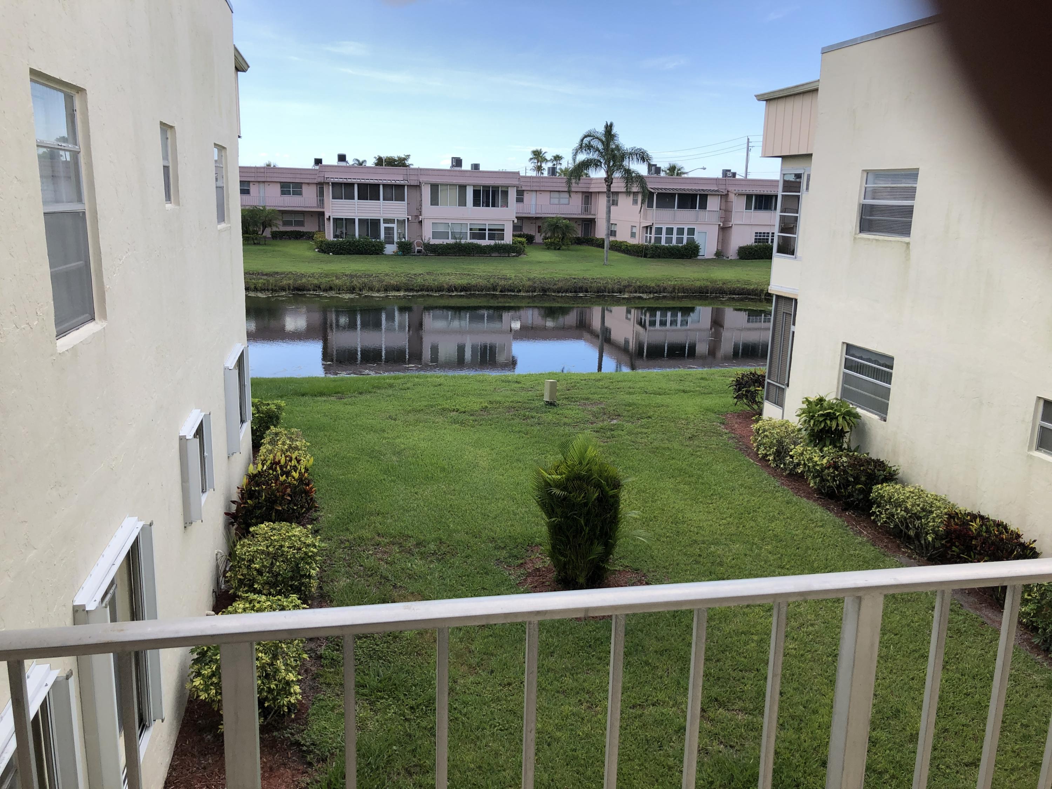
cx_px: 526
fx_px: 851
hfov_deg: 63.4
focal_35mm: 28
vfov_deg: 49.7
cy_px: 394
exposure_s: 1/867
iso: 20
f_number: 1.8
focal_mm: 3.99
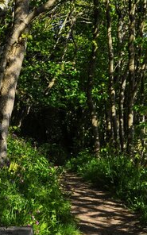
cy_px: 103
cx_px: -28
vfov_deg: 19.3
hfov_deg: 11.9
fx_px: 692
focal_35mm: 108
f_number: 6.3
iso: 250
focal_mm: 26
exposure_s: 1/160
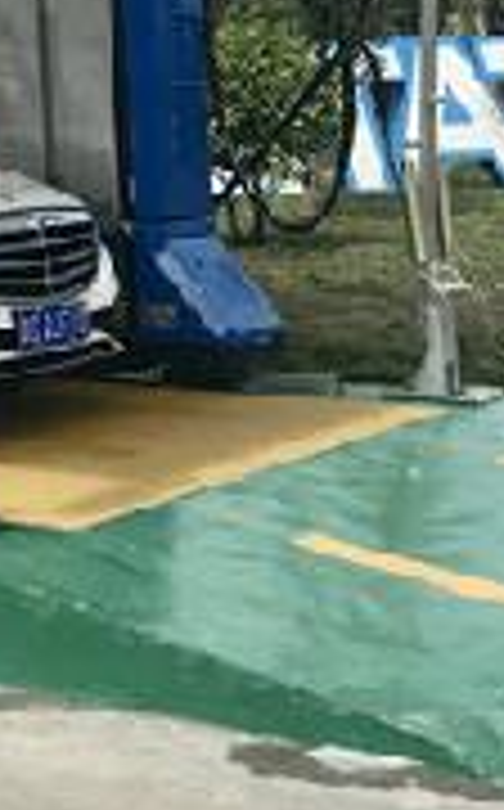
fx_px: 2183
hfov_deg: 12.5
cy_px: -176
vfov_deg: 19.7
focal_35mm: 99
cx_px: -279
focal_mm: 3.99
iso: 20
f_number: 1.8
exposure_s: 1/3425
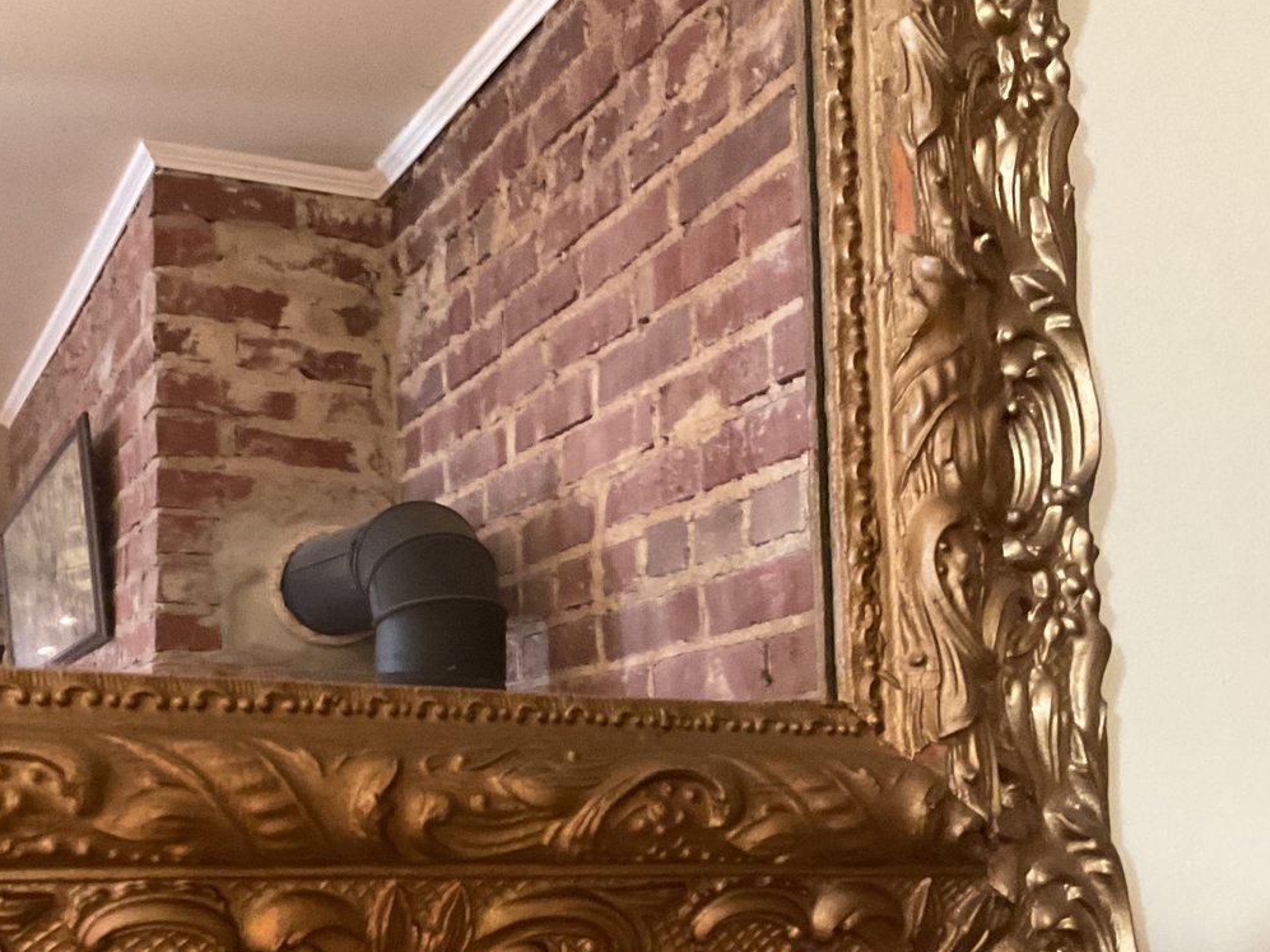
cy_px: 715
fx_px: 1614
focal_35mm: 44
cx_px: 440
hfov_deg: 42.5
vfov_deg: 32.3
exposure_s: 1/30
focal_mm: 3
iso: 400
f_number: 1.8
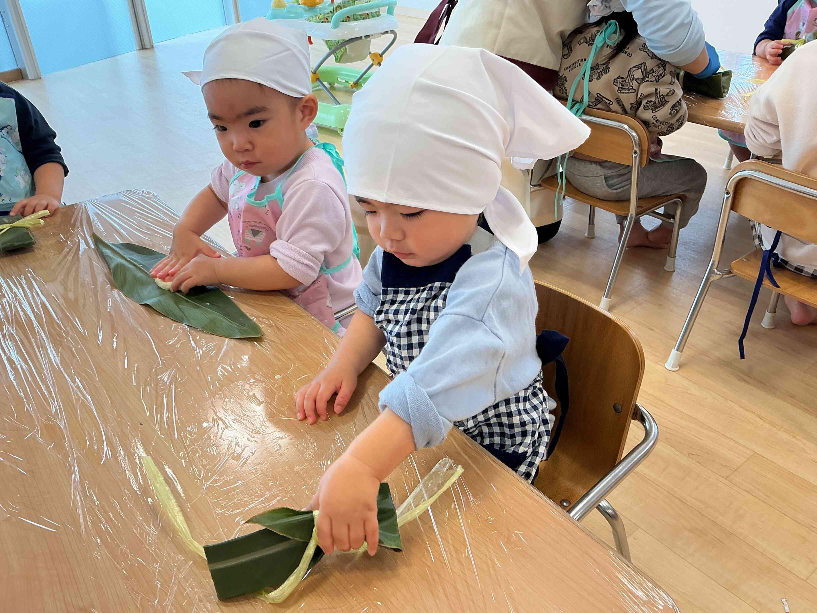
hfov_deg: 61.7
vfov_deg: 48.2
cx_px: 408
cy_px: 306
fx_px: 684
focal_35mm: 29
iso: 32
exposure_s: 1/120
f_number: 1.8
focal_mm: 3
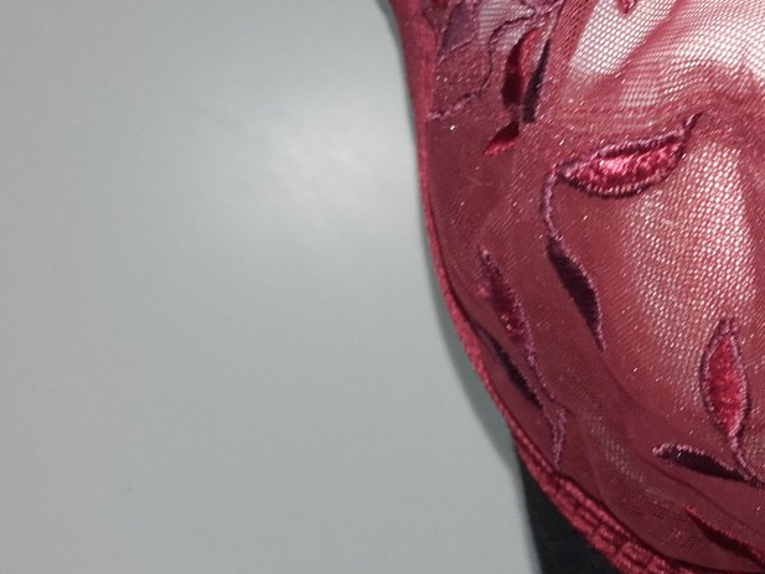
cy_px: 231
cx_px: 673
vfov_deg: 21.9
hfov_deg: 28.0
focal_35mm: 67
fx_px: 1481
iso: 60
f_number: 2.2
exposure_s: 1/50
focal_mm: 3.31
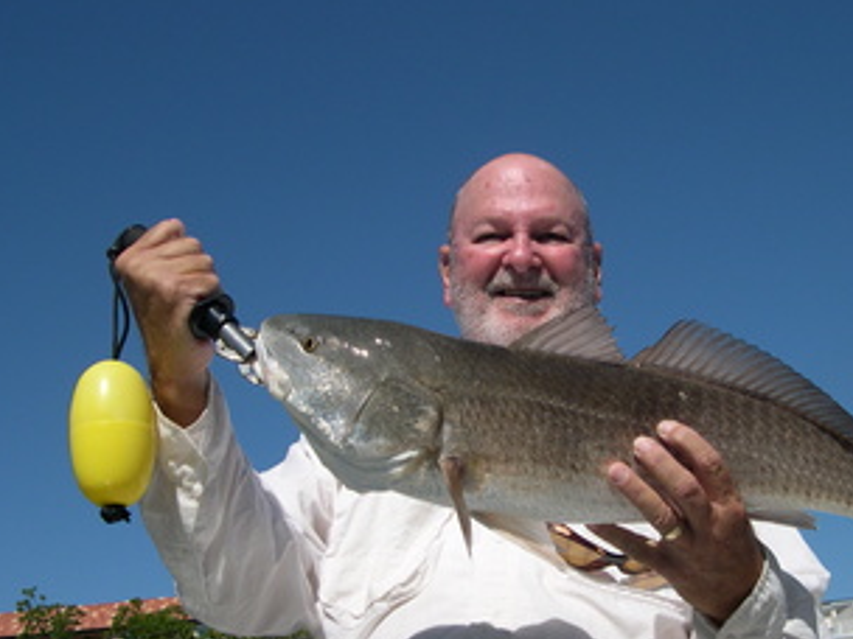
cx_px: 528
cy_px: 390
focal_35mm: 50
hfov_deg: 38.0
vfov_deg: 29.0
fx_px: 1232
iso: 100
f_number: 7.6
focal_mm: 8
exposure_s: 1/365
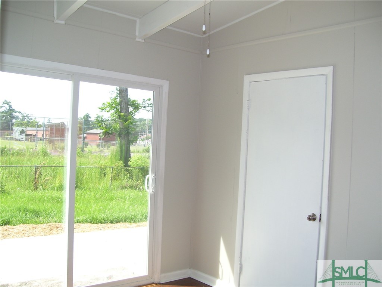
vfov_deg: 39.7
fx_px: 397
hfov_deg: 51.4
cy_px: 144
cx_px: 191
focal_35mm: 36
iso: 80
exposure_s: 1/250
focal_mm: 6
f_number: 2.7
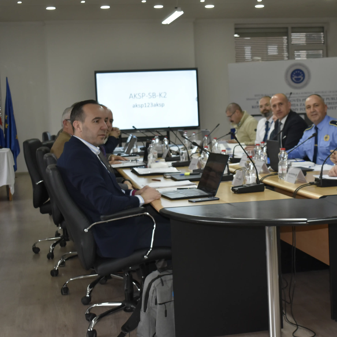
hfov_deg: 25.9
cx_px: 229
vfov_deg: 26.1
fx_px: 727
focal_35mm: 66
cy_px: 168
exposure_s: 1/125
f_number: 4.5
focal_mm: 34
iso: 800
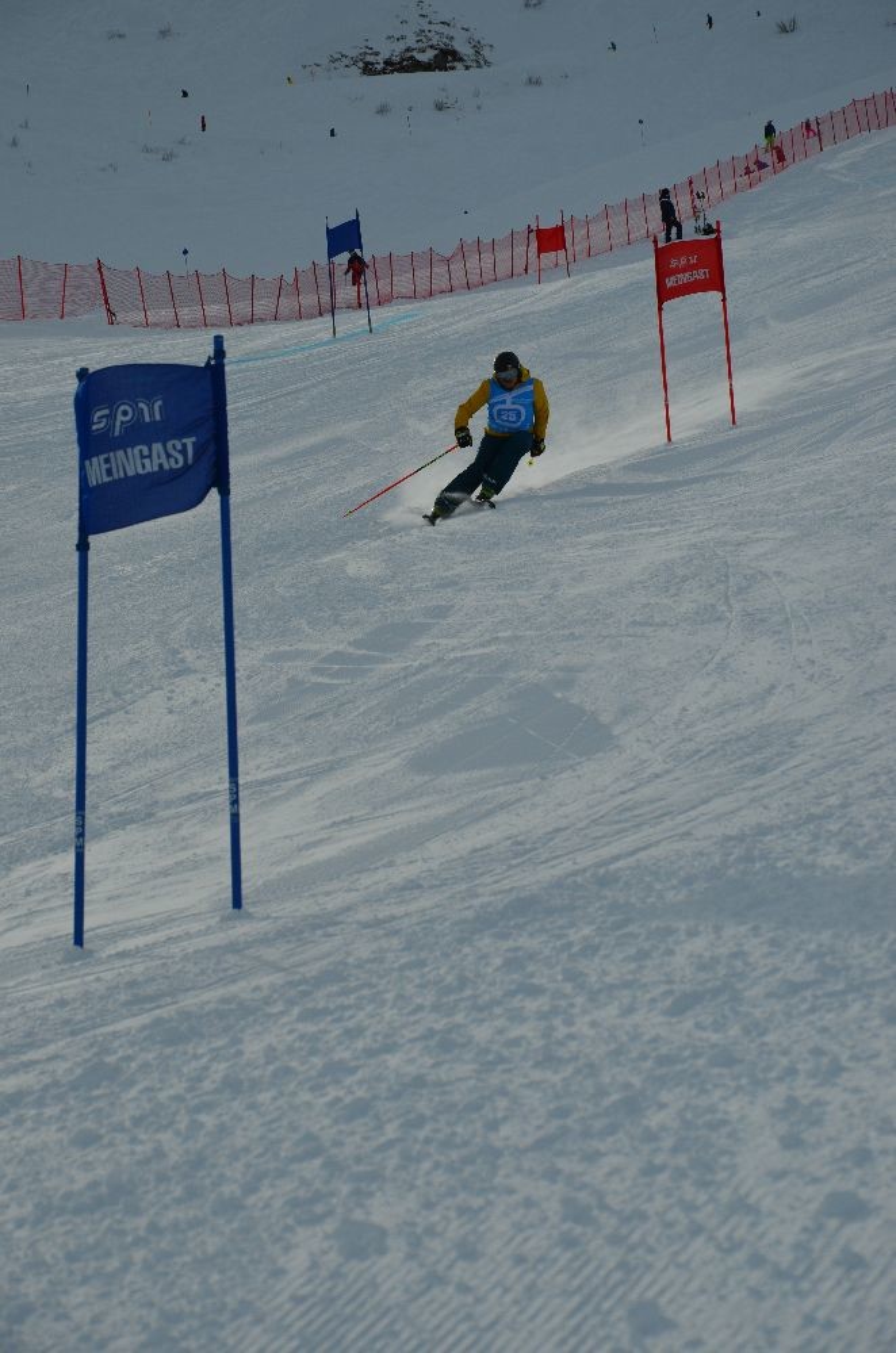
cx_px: 448
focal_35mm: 128
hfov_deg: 10.7
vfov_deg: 16.1
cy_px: 676
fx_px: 4783
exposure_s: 1/2000
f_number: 8
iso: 250
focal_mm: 85
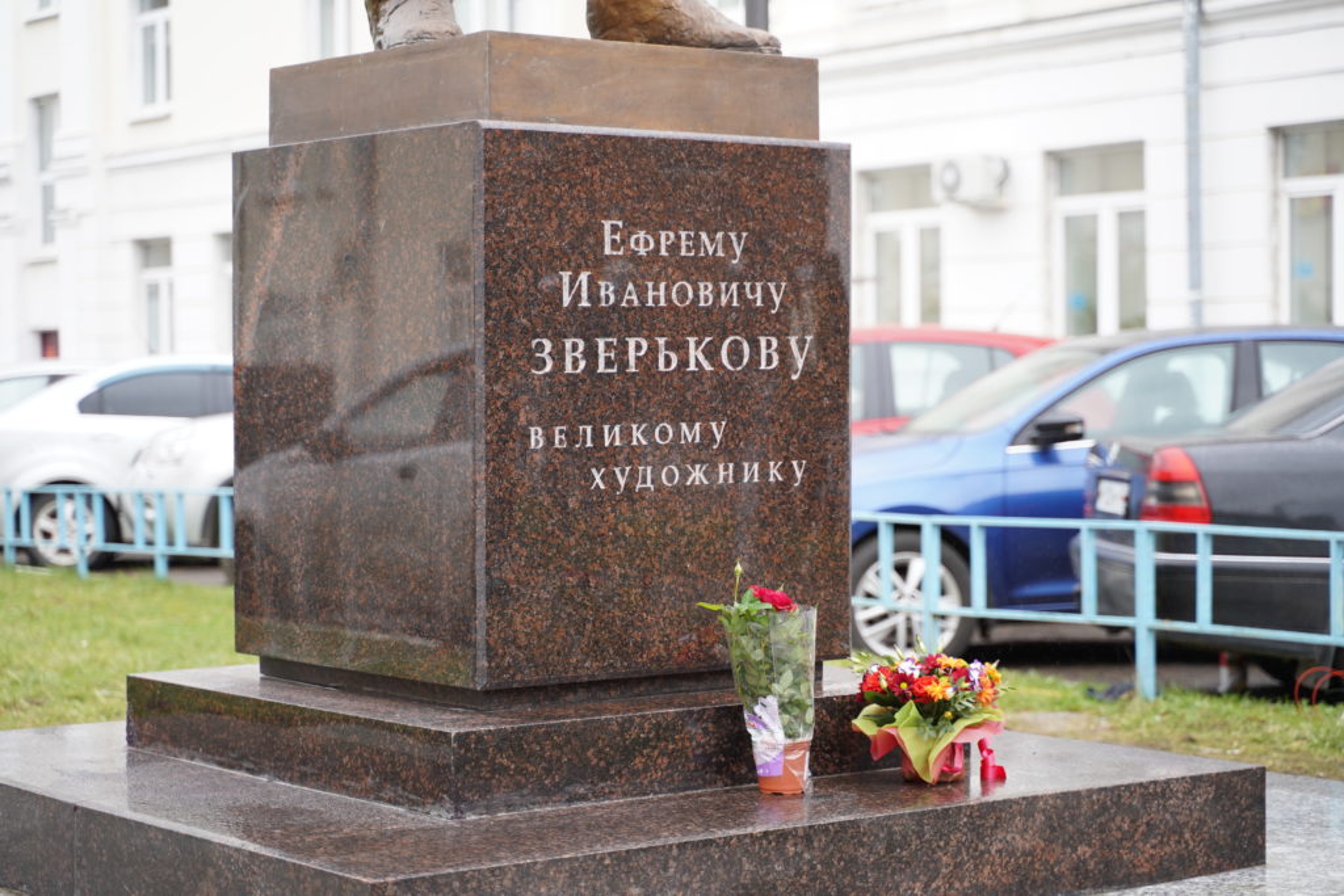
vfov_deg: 18.2
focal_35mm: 75
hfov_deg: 27.0
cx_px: 672
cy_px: 448
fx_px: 2800
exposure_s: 1/250
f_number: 2.8
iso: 400
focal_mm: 75
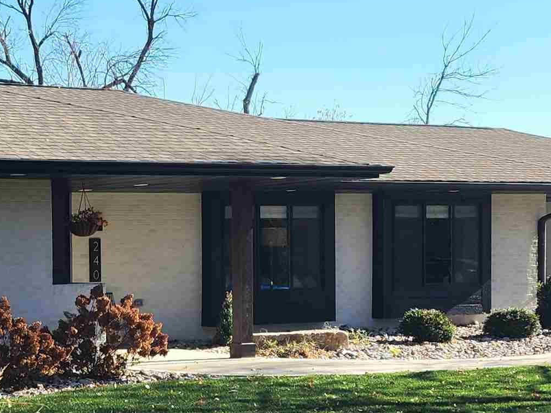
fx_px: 1098
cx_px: 67
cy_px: 325
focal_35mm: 69
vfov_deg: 21.1
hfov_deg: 27.3
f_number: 1.8
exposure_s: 1/769
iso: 12
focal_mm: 6.4
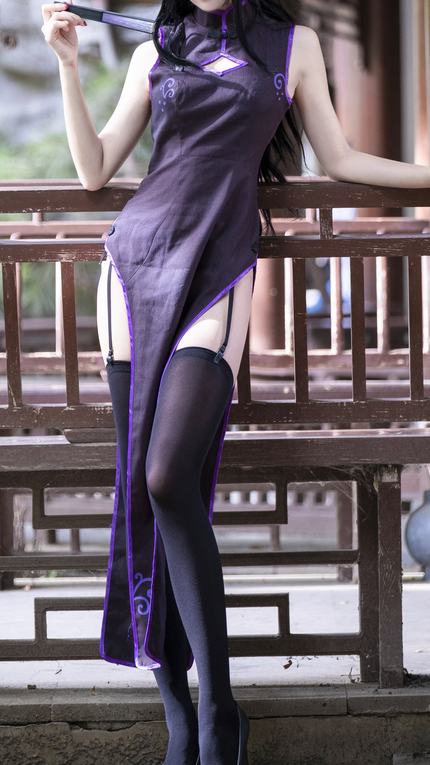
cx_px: 173
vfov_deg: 7.8
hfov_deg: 4.4
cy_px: 295
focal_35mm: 276
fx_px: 5596
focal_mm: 124.3
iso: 400
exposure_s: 1/60
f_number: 2.8
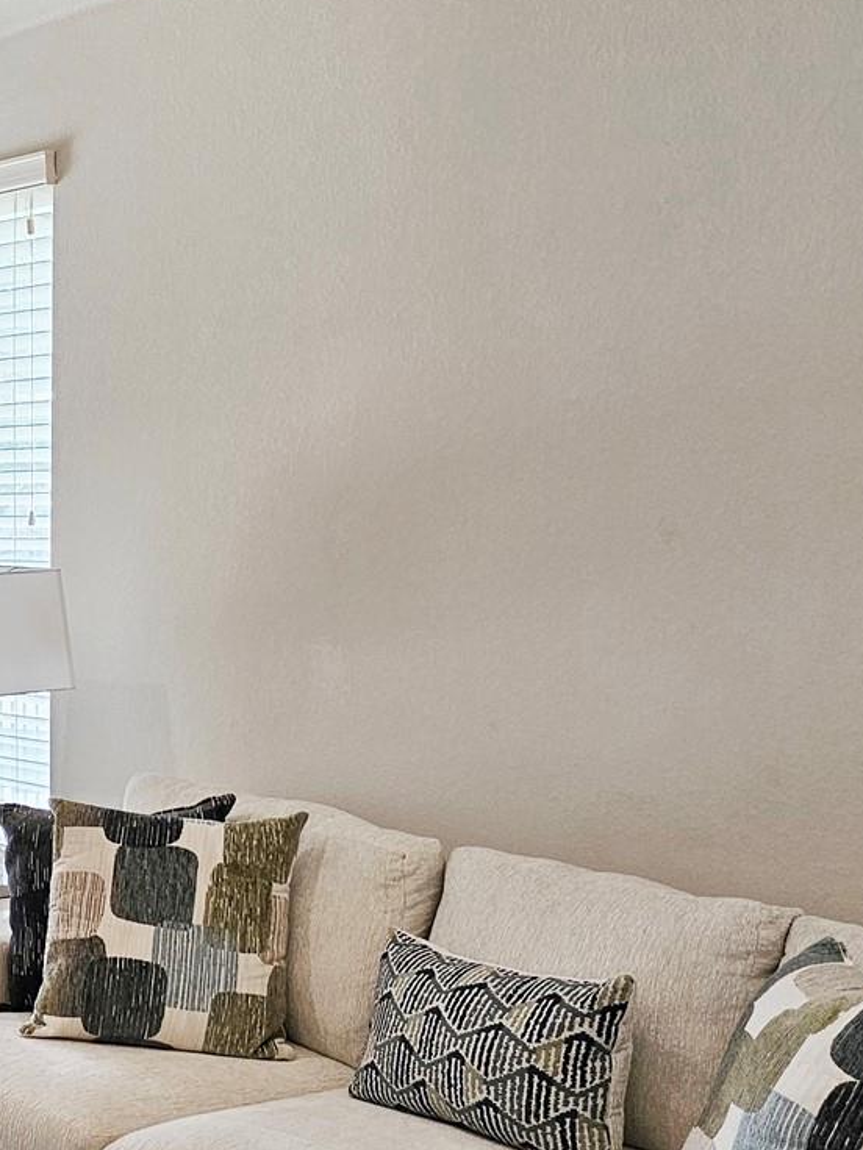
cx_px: -239
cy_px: 627
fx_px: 2127
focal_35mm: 64
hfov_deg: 21.0
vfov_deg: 30.3
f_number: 1.7
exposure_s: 1/120
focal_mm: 6.3
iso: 125
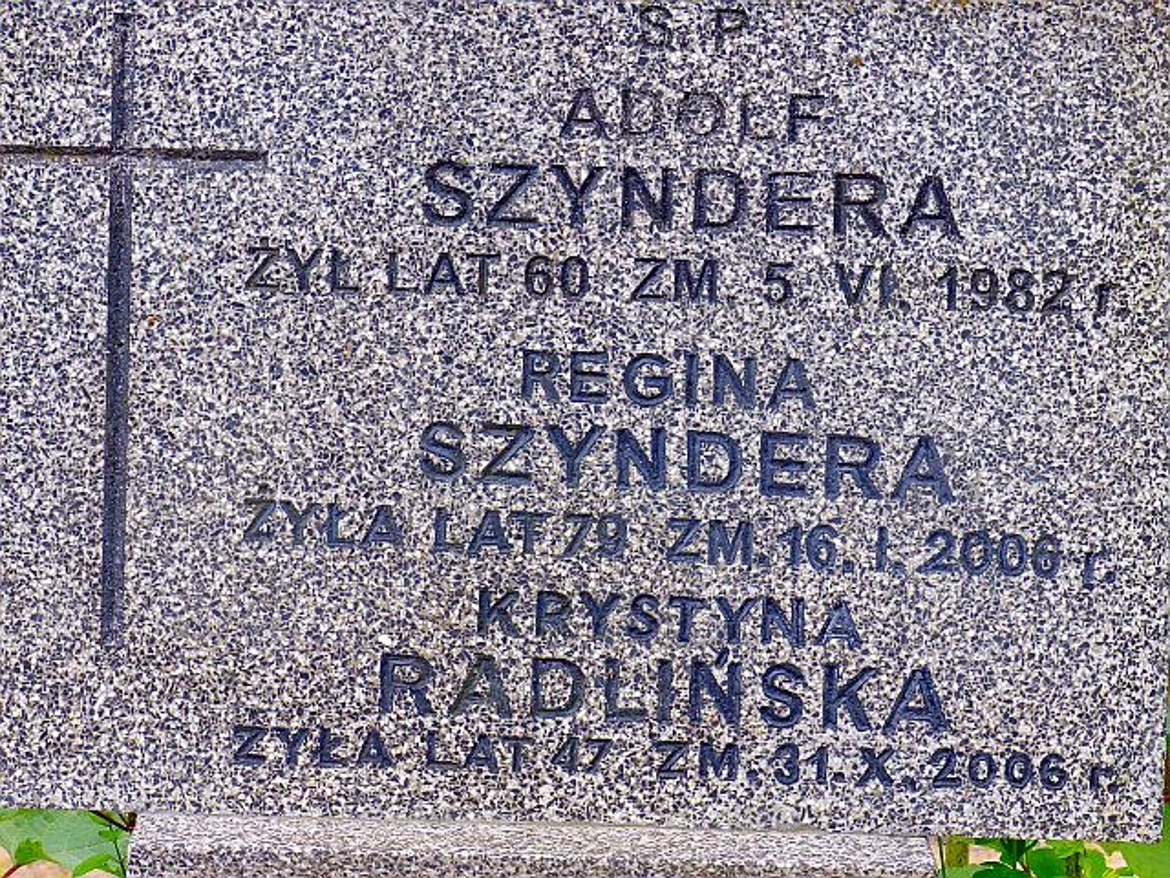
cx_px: 585
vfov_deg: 9.2
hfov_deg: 12.2
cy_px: 439
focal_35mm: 162
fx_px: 5476
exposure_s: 1/160
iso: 100
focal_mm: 29.2
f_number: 4
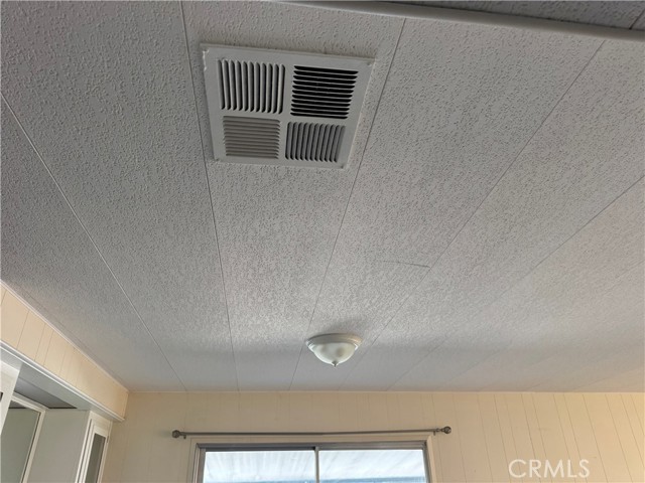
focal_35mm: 24
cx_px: 322
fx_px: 447
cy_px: 242
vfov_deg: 56.8
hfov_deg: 71.6
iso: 200
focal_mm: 6.76
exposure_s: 1/60
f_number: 1.78
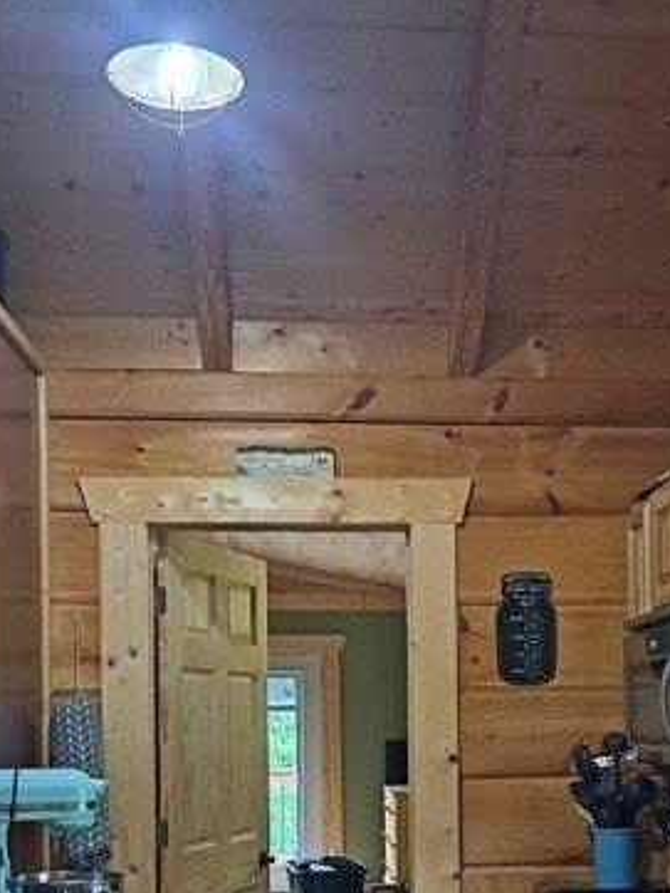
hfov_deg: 28.4
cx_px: 445
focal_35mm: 51
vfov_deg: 36.3
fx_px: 1315
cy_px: 705
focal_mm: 5.23
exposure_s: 1/24
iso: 320
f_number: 1.8
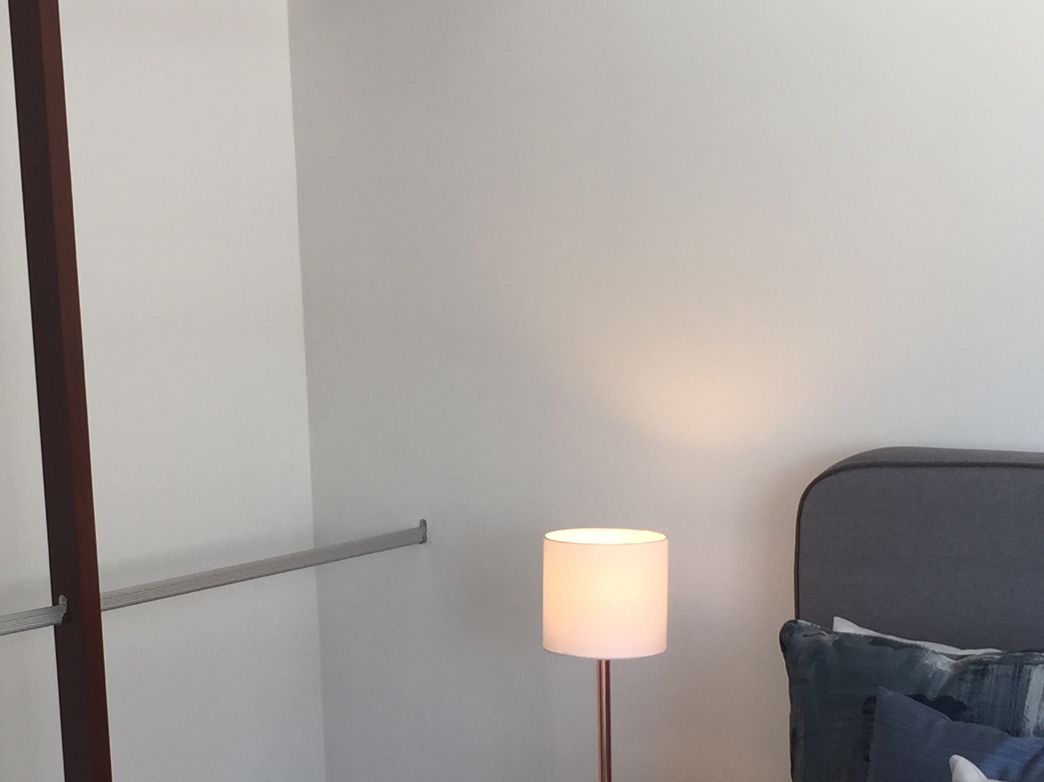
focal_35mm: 73
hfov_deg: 26.6
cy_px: 561
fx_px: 2201
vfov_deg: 20.0
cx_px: 378
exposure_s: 1/120
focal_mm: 4.15
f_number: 2.2
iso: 32
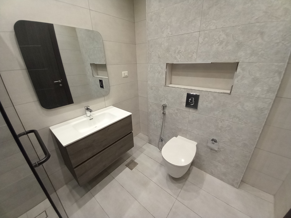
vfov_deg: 89.9
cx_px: 146
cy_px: 109
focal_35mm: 13
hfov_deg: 106.2
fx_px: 109
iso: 200
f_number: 2.2
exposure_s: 1/33.3
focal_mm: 1.13
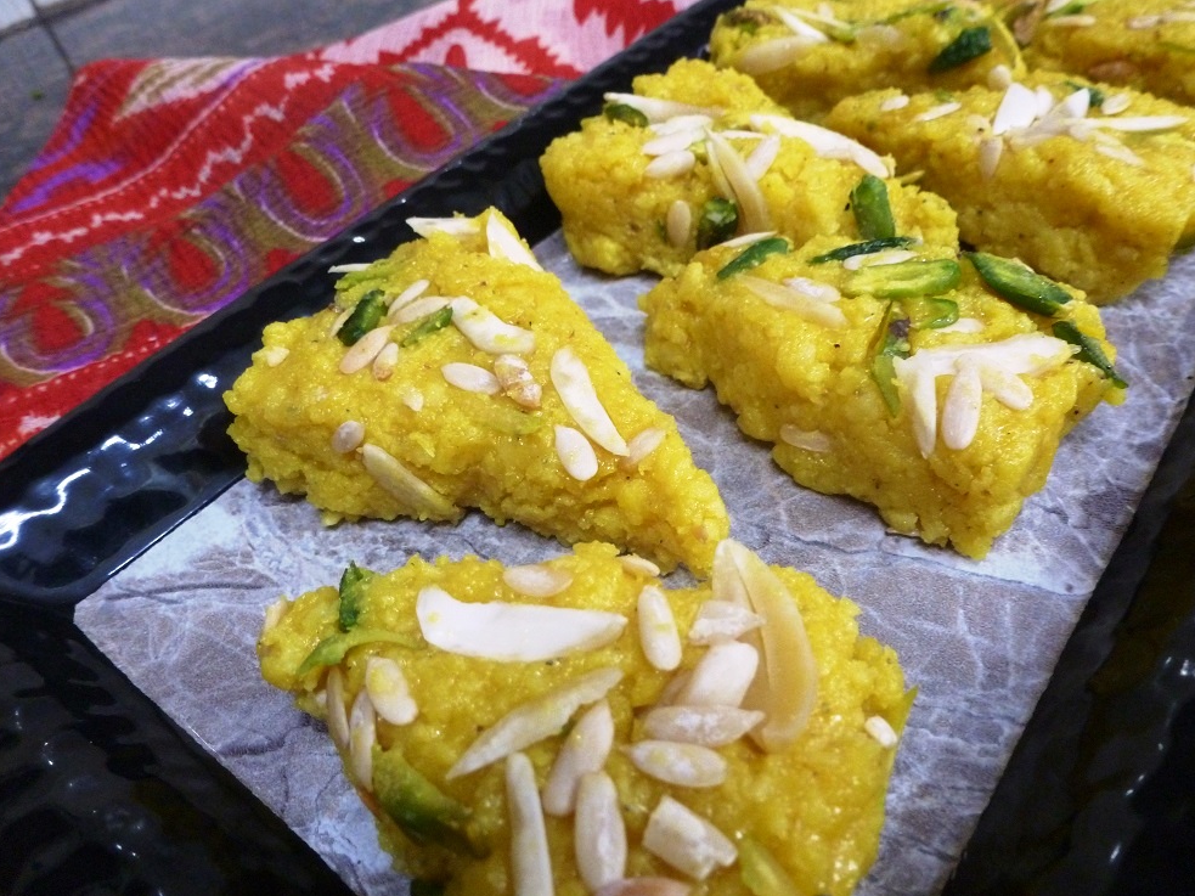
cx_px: 611
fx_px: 863
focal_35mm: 25
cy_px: 446
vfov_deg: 54.9
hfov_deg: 69.4
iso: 400
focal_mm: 4.3
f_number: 3.3
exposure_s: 1/13
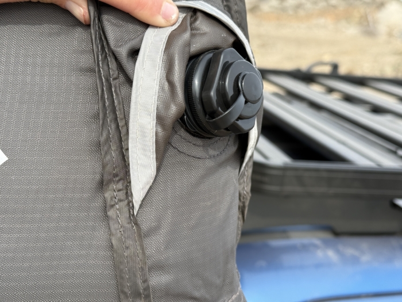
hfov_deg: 39.7
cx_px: 201
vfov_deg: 30.3
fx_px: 557
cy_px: 151
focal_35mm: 48
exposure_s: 1/1931
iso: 100
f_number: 1.78
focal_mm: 6.76
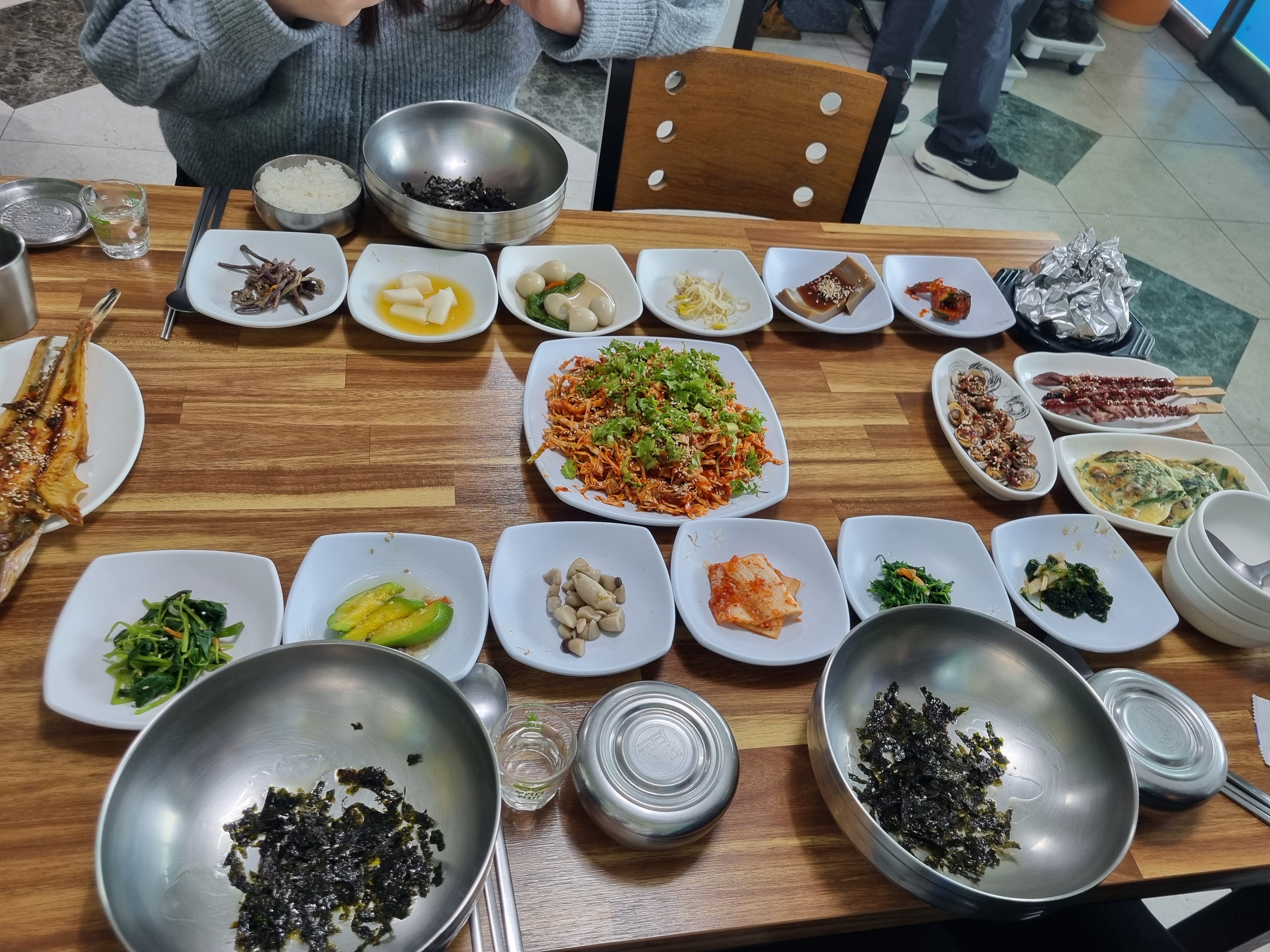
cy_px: 476
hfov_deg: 67.3
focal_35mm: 26
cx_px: 635
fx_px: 954
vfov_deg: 53.1
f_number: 1.8
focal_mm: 5.4
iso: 125
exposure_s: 1/120
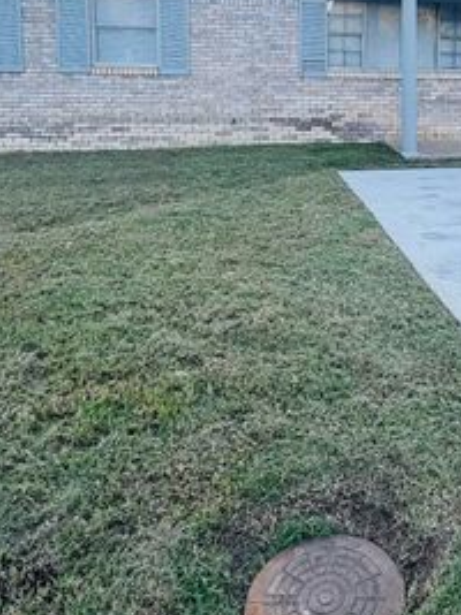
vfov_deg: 49.6
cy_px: 126
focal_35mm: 35
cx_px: 403
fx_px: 622
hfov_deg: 38.3
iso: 40
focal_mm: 2.22
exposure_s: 1/102
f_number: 2.2
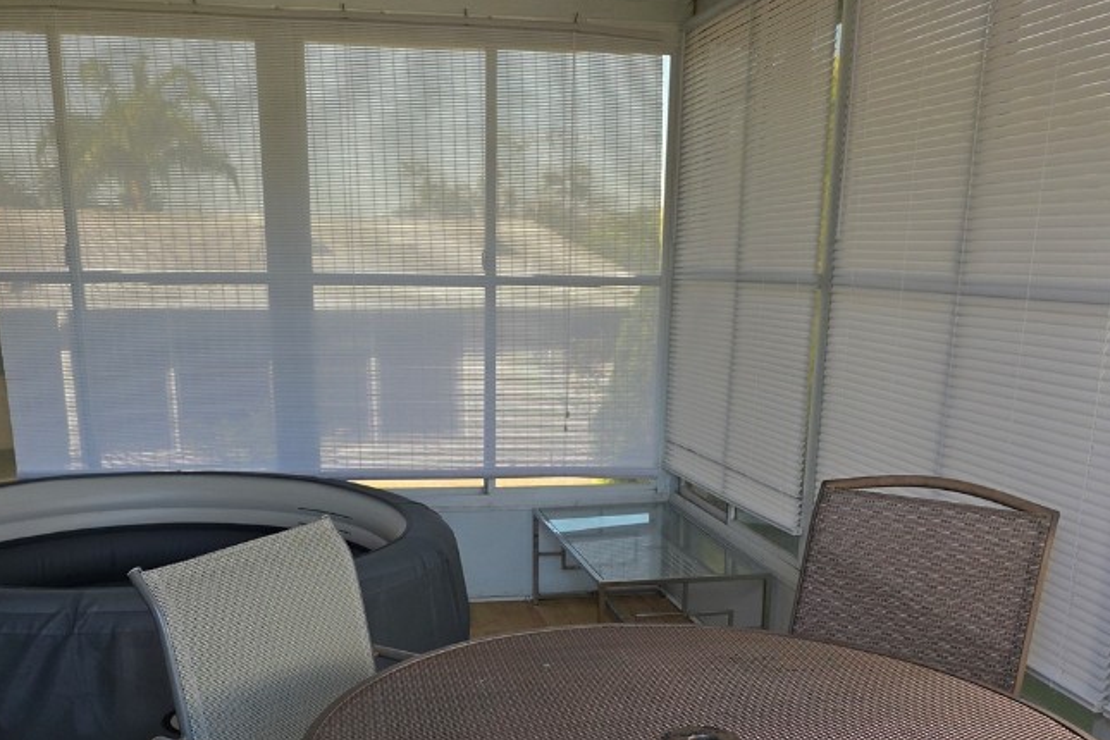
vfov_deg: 34.0
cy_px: 594
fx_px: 1172
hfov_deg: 50.7
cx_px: 532
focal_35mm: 38
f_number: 1.7
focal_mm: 6.25
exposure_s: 1/180
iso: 40
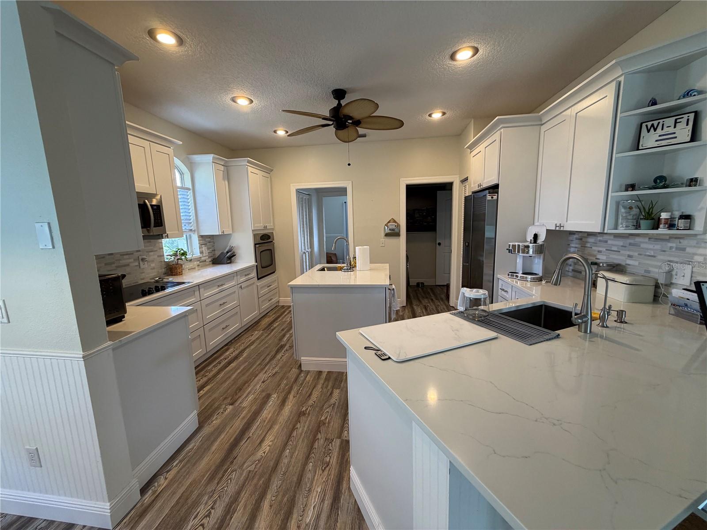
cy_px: 265
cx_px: 354
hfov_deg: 102.1
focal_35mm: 14
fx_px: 286
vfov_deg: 85.7
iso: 160
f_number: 2.2
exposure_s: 1/60
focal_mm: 2.22
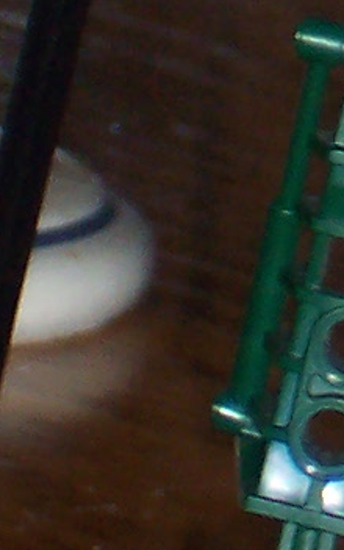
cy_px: -702
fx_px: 13215
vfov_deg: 2.4
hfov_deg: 1.5
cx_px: 768
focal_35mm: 881
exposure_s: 1/125
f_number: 4.9
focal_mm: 22.4
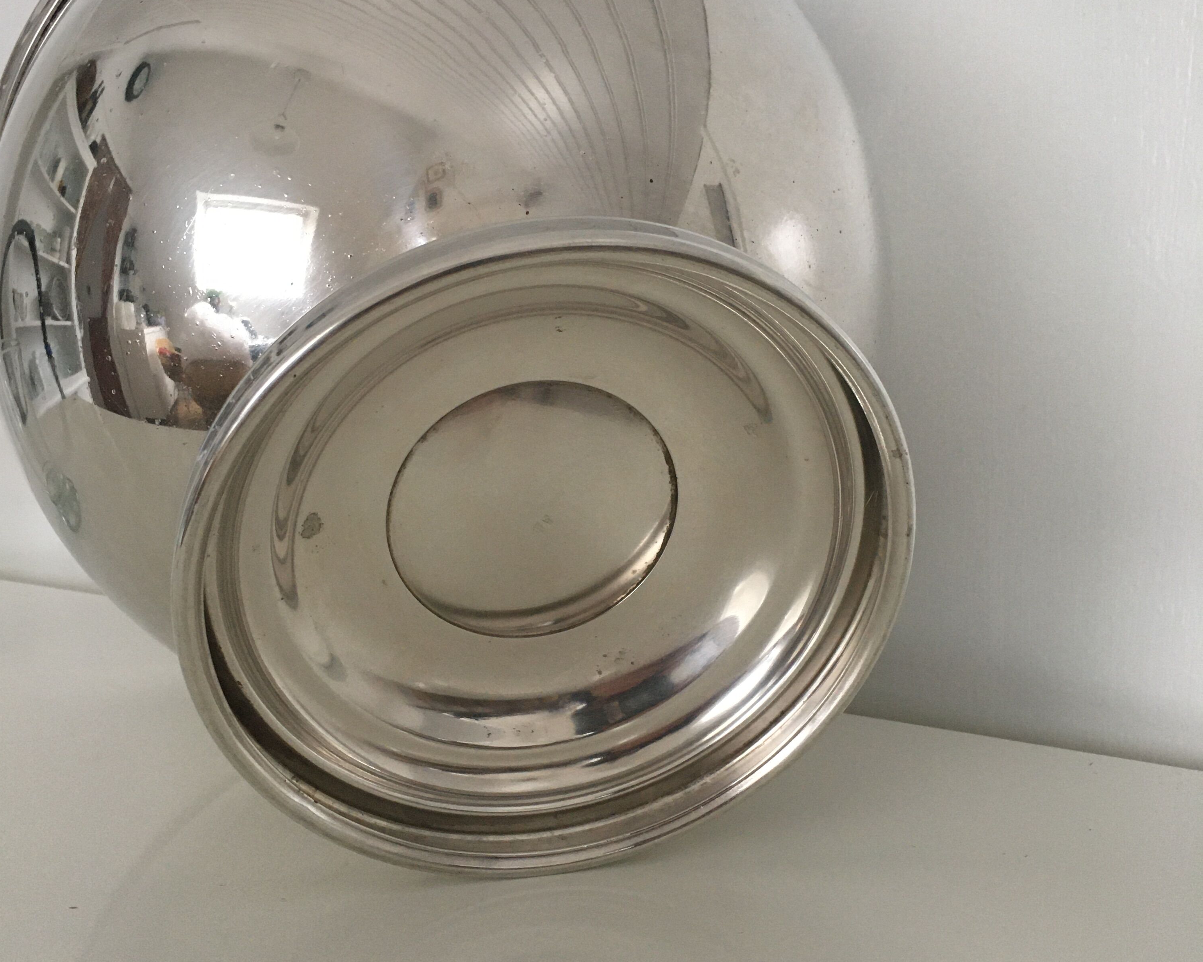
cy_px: 504
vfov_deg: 39.2
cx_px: 598
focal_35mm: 38
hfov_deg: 47.9
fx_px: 1353
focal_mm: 4.15
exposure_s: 1/33
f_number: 2.2
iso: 160
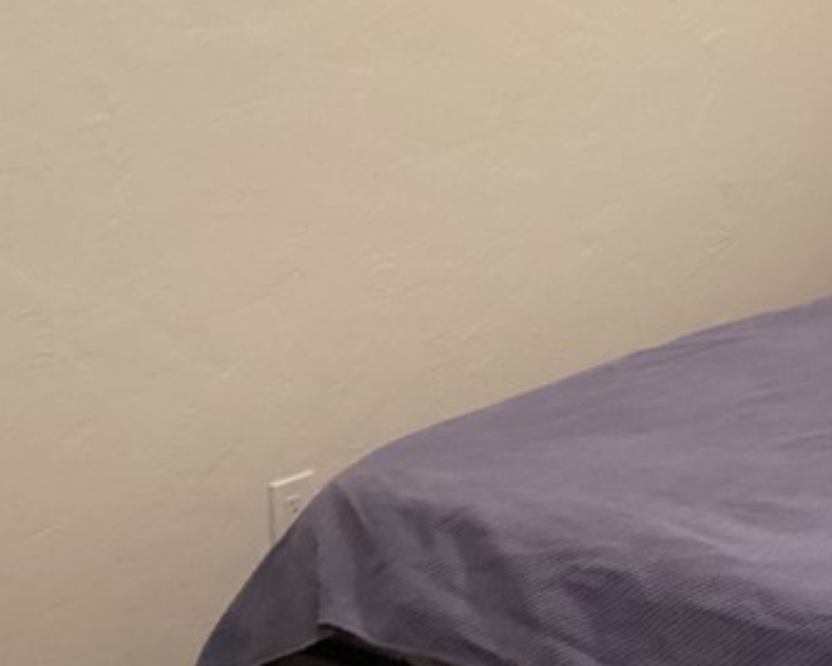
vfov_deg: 16.7
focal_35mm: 91
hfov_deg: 19.8
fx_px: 2241
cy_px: 69
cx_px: 994
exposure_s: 1/60
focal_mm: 3.3
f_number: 2.4
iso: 320
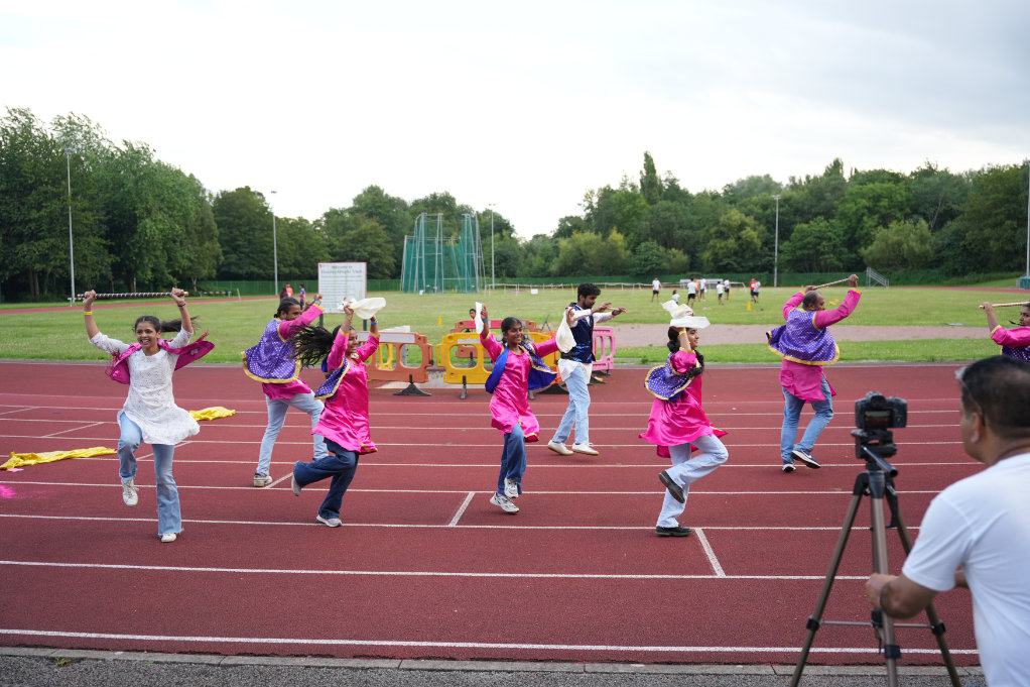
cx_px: 515
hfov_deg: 55.0
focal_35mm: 35
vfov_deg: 38.2
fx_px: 990
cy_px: 344
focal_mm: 34.6
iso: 250
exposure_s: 1/500
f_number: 2.8
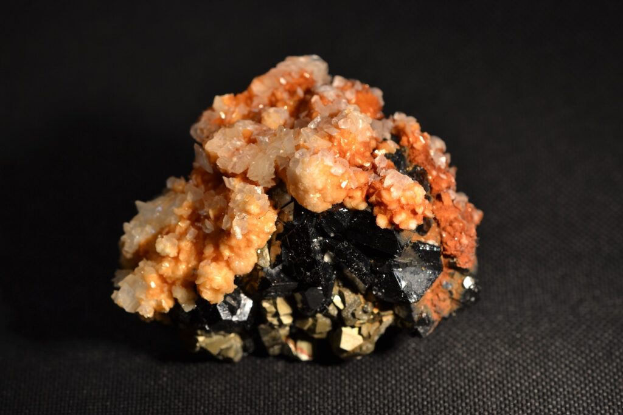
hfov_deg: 16.1
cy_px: 208
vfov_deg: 10.8
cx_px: 312
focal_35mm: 128
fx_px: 2207
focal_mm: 85
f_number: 6.3
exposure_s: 1/25
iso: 100
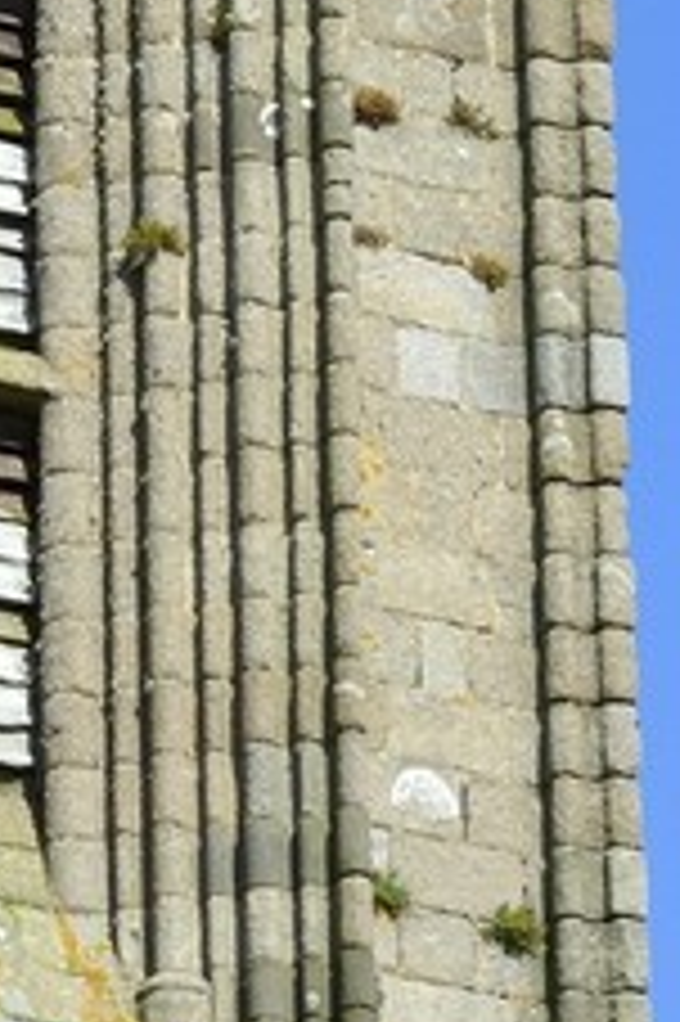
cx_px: -369
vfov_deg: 4.1
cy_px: -1873
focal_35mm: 493
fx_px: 13989
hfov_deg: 2.8
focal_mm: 70
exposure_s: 1/200
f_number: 14
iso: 200
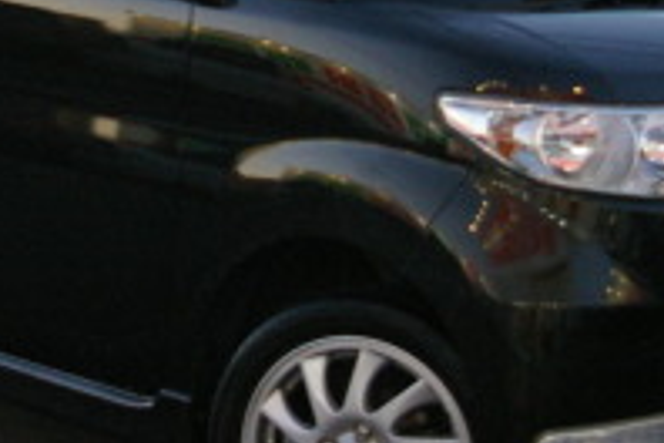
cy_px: 30
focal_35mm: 126
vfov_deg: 10.8
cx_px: 191
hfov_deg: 16.2
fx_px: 2324
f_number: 4
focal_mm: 26
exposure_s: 1/45
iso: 800
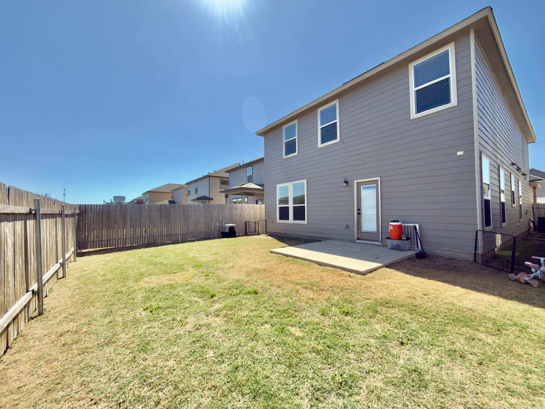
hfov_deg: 102.1
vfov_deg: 85.7
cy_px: 204
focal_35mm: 14
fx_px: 220
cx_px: 272
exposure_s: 1/646
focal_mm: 2.22
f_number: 2.2
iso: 16
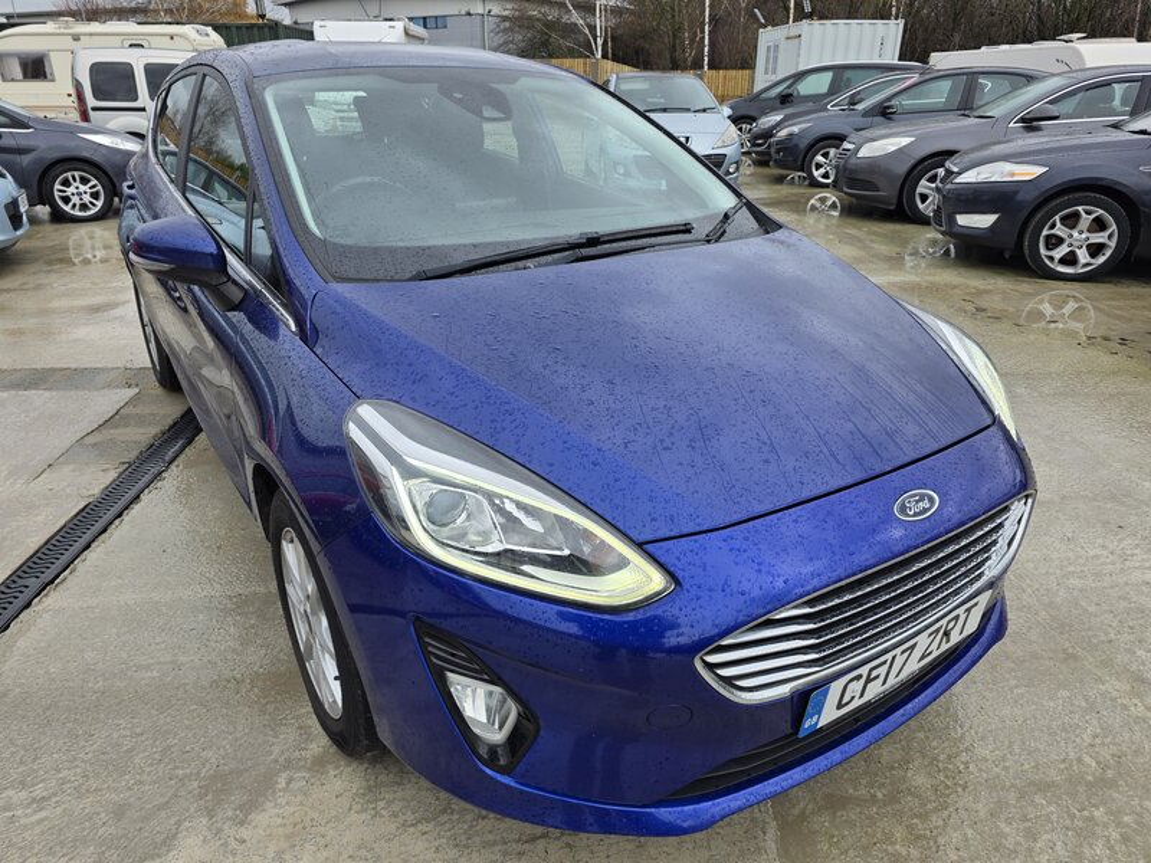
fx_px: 765
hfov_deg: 73.9
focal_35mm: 23
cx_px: 576
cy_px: 432
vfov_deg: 58.9
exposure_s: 1/359
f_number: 1.7
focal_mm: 6.3
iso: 40
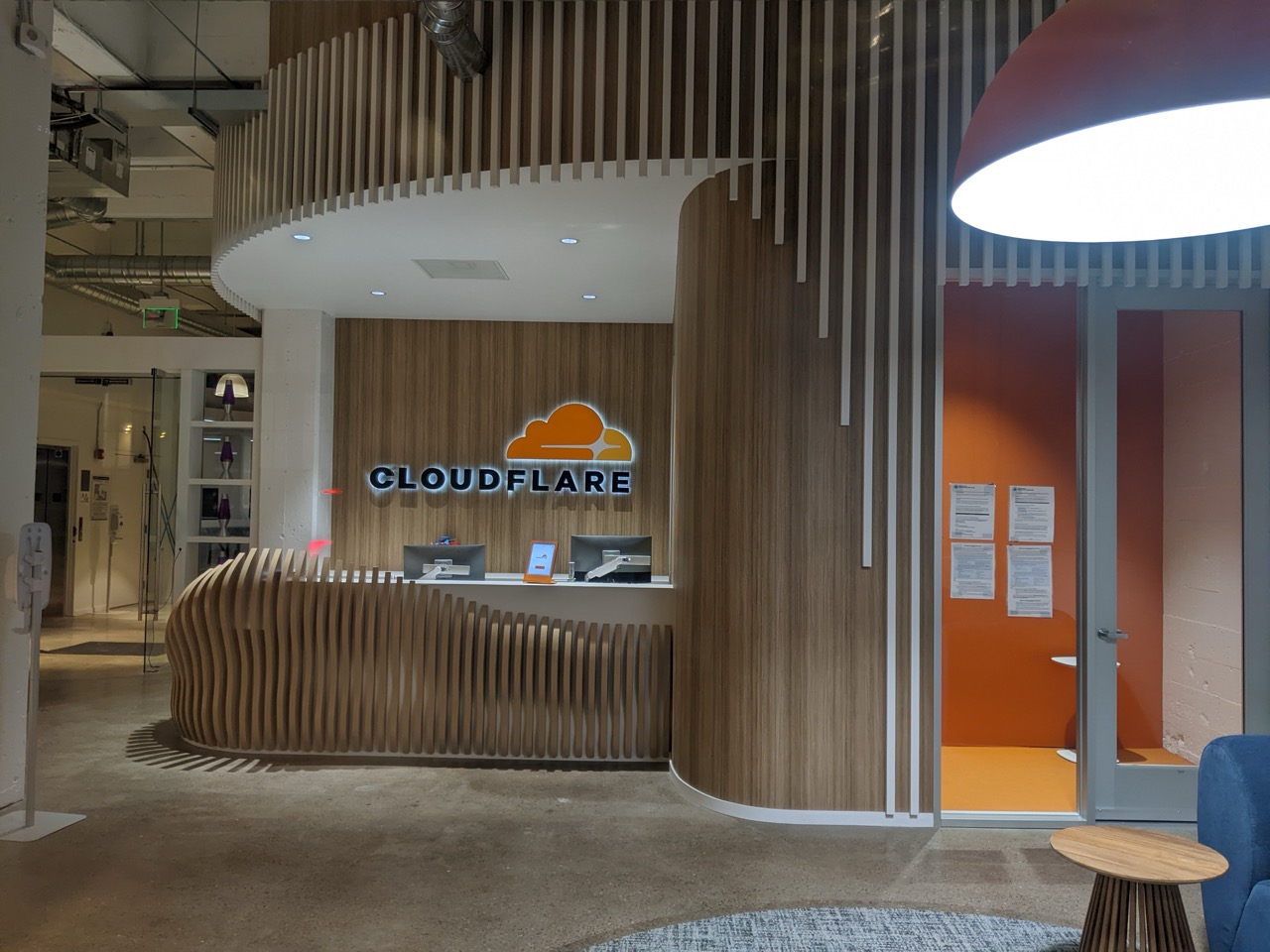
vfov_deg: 51.4
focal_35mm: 27
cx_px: 635
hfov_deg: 65.3
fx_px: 991
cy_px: 476
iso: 67
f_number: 1.8
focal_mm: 4.44
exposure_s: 1/40
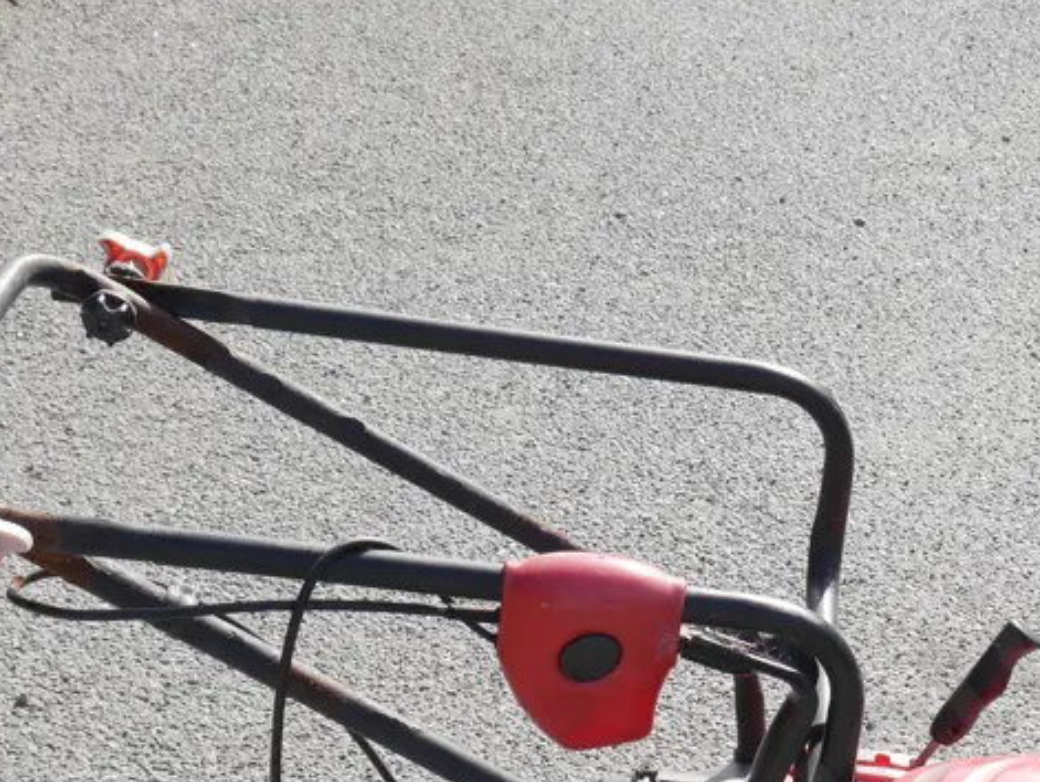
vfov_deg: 16.6
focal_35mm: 87
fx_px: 2616
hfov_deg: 22.2
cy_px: 807
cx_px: 824
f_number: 7.1
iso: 200
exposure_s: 1/320
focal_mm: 20
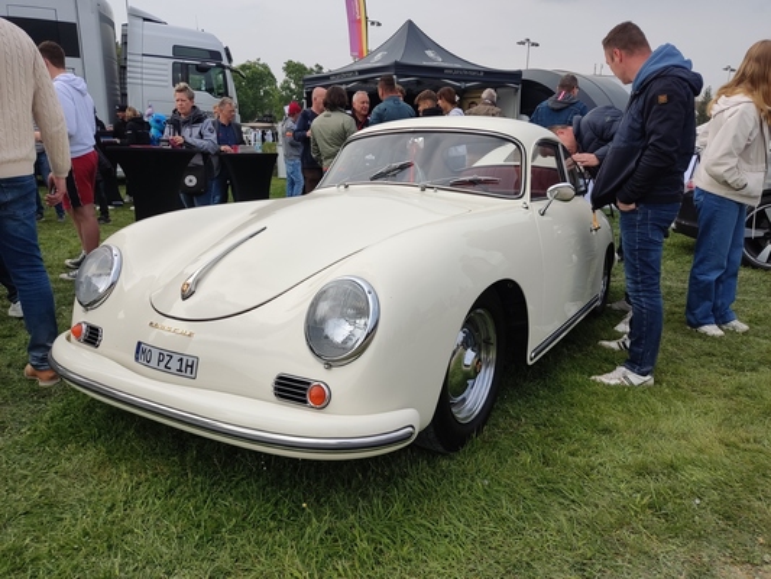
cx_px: 386
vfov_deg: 54.9
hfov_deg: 69.4
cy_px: 290
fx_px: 557
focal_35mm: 25
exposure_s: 1/1406
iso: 50
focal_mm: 4.71
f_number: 1.79
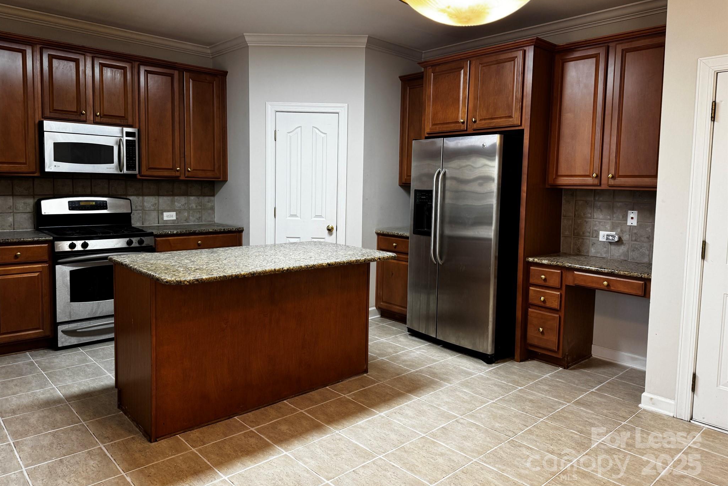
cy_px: 220
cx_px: 364
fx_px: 505
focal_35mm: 25
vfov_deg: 51.2
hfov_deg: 71.5
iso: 125
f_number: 1.78
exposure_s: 1/60
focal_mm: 6.76
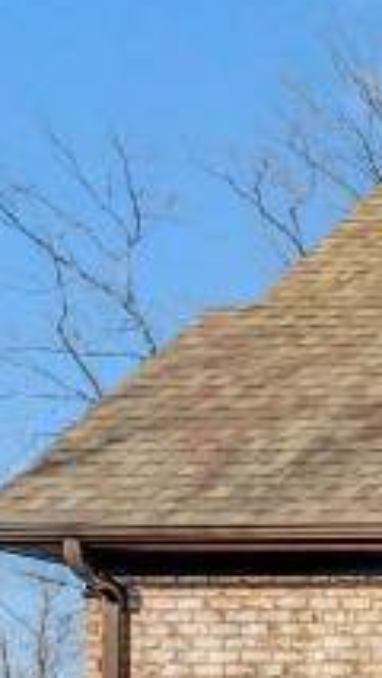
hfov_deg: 7.5
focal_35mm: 103
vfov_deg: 18.5
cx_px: 1598
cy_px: 1007
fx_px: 1853
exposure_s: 1/640
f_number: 8
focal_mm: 14
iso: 200
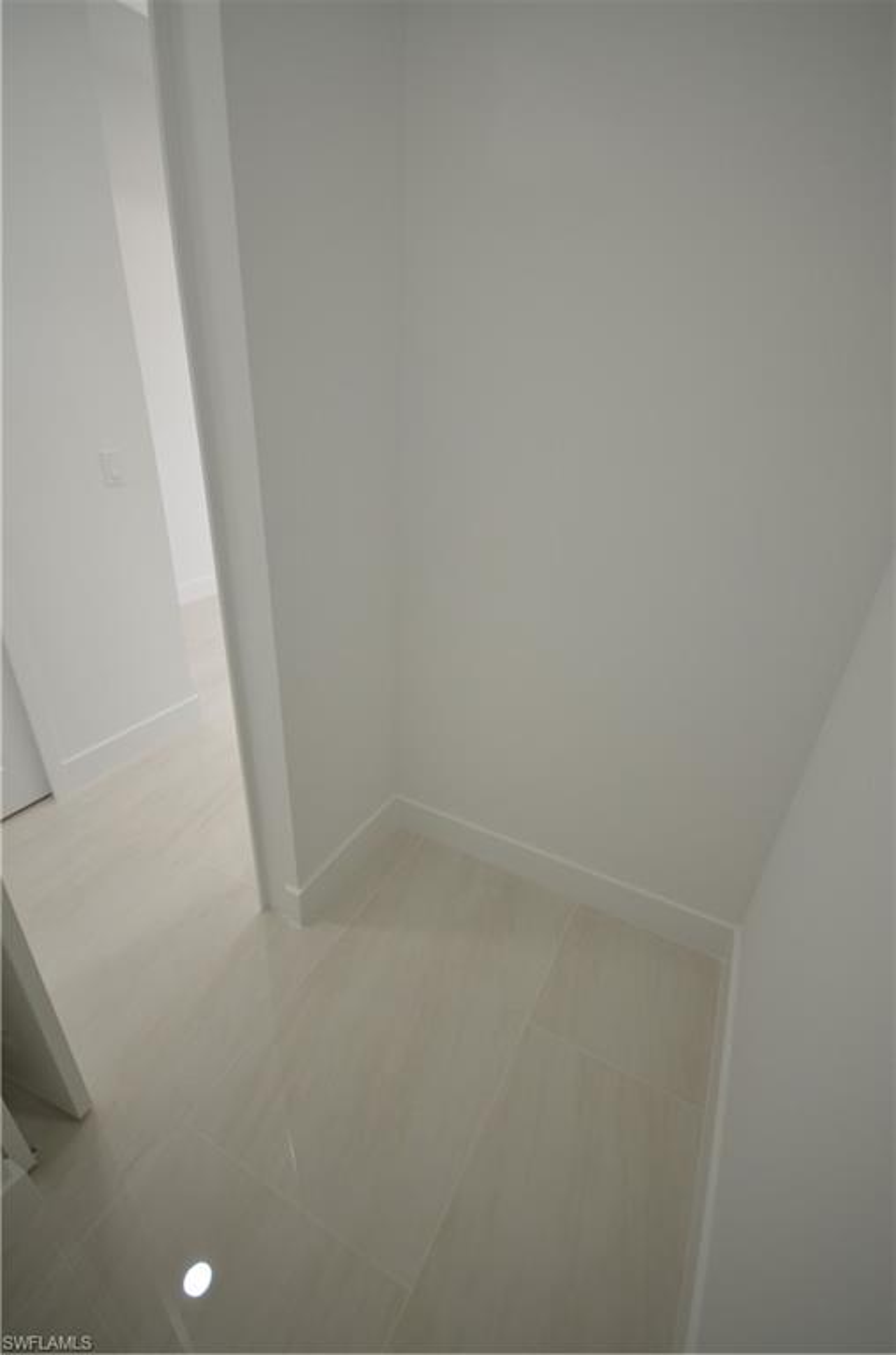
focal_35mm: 15
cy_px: 678
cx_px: 448
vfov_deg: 100.5
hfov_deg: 77.0
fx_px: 563
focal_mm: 10
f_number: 4.5
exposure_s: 1/80
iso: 400
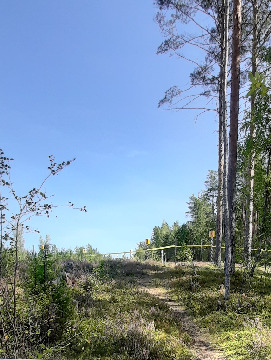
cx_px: 157
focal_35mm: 28
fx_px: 292
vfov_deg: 55.8
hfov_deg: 49.6
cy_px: 317
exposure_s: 1/446
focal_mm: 1.42
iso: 40
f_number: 2.2
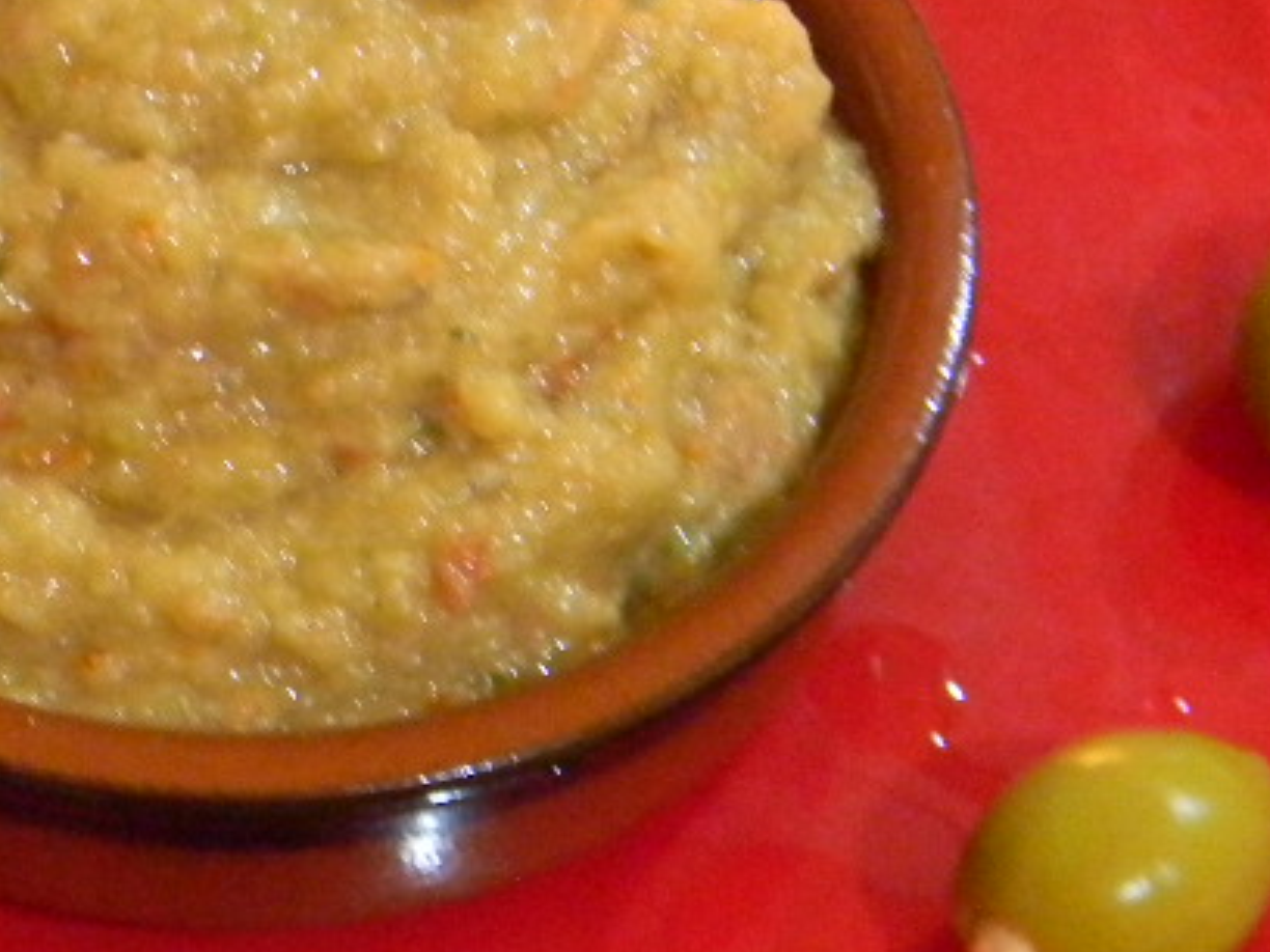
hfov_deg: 16.5
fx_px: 4329
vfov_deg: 12.6
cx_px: 121
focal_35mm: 118
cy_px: 408
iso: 800
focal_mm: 8.6
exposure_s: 1/30
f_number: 3.9
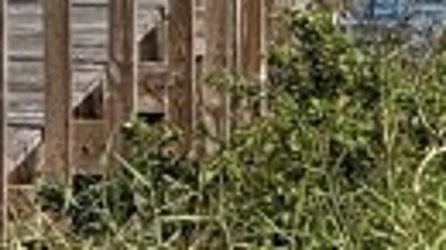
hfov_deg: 2.1
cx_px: 909
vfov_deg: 1.2
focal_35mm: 1031
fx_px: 12188
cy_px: -678
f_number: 2.8
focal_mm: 15.66
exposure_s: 1/2083
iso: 50
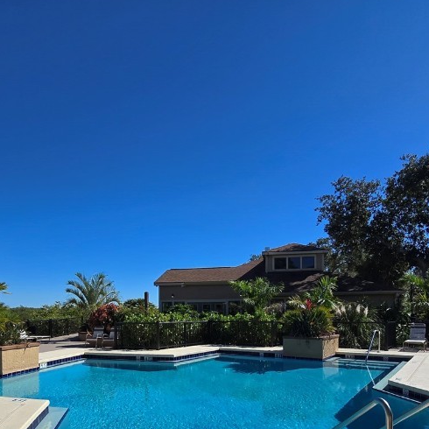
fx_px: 337
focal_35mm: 24
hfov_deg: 64.9
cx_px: 194
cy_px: 310
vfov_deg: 62.1
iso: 50
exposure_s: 1/4529
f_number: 2.2
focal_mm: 2.2
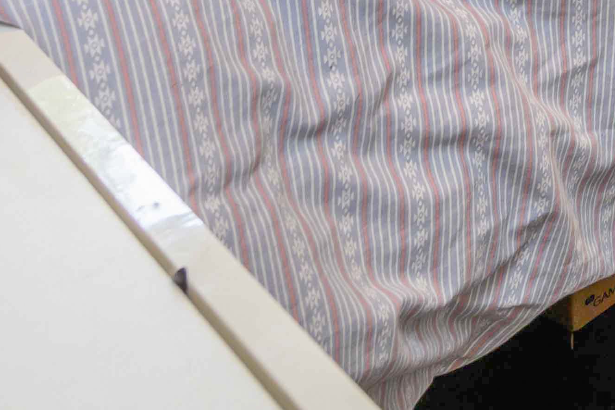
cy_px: -793
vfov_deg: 10.9
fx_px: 1486
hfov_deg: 16.6
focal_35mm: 87
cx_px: 1285
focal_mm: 14
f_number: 6.3
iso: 250
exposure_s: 1/6
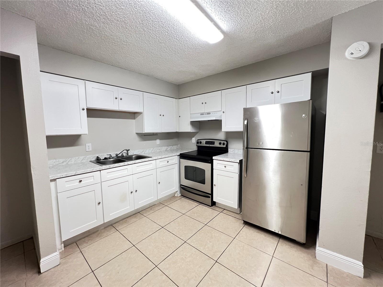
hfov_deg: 106.2
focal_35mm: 13
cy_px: 144
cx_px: 192
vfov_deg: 89.9
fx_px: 144
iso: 500
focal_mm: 1.57
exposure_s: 1/60
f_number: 1.8
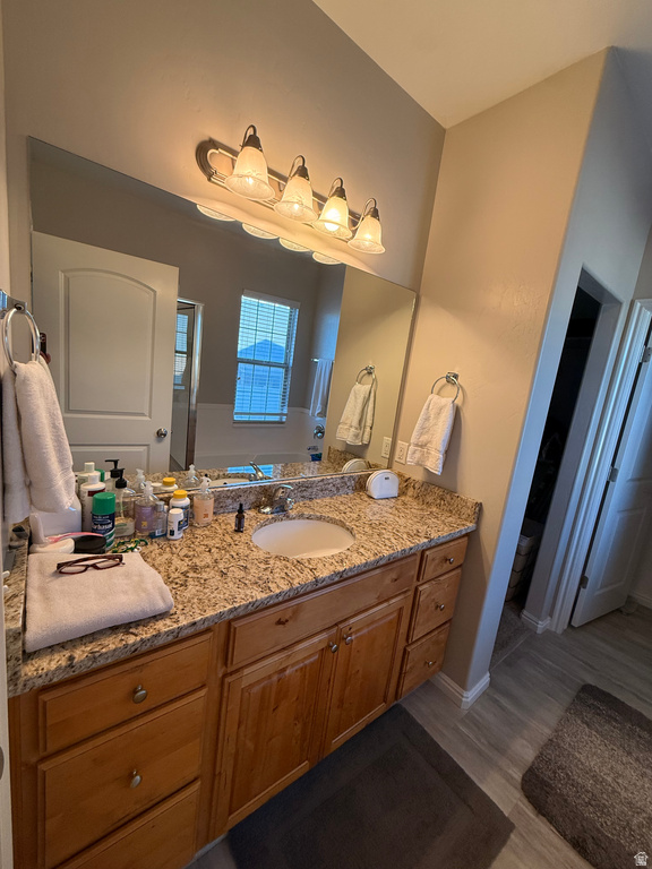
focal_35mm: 14
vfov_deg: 102.1
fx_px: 352
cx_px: 326
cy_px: 434
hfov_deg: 85.7
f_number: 2.2
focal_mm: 2.22
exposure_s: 1/120
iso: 160
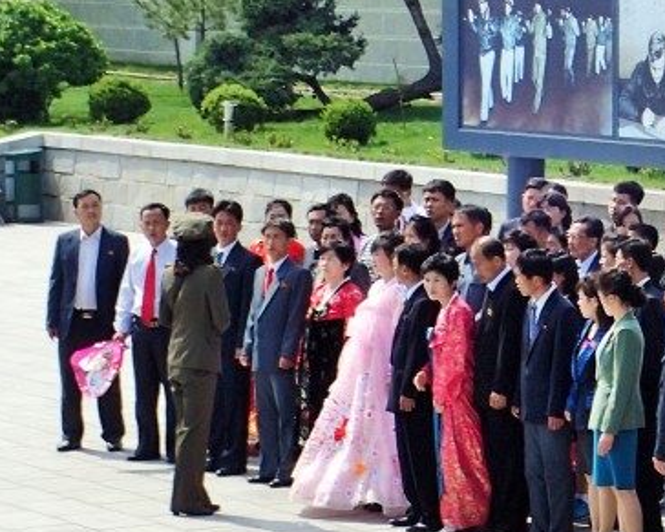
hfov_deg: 13.7
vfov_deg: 11.1
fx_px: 2735
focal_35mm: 139
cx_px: 601
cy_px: 154
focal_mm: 12.6
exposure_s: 1/400
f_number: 5.6
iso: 100
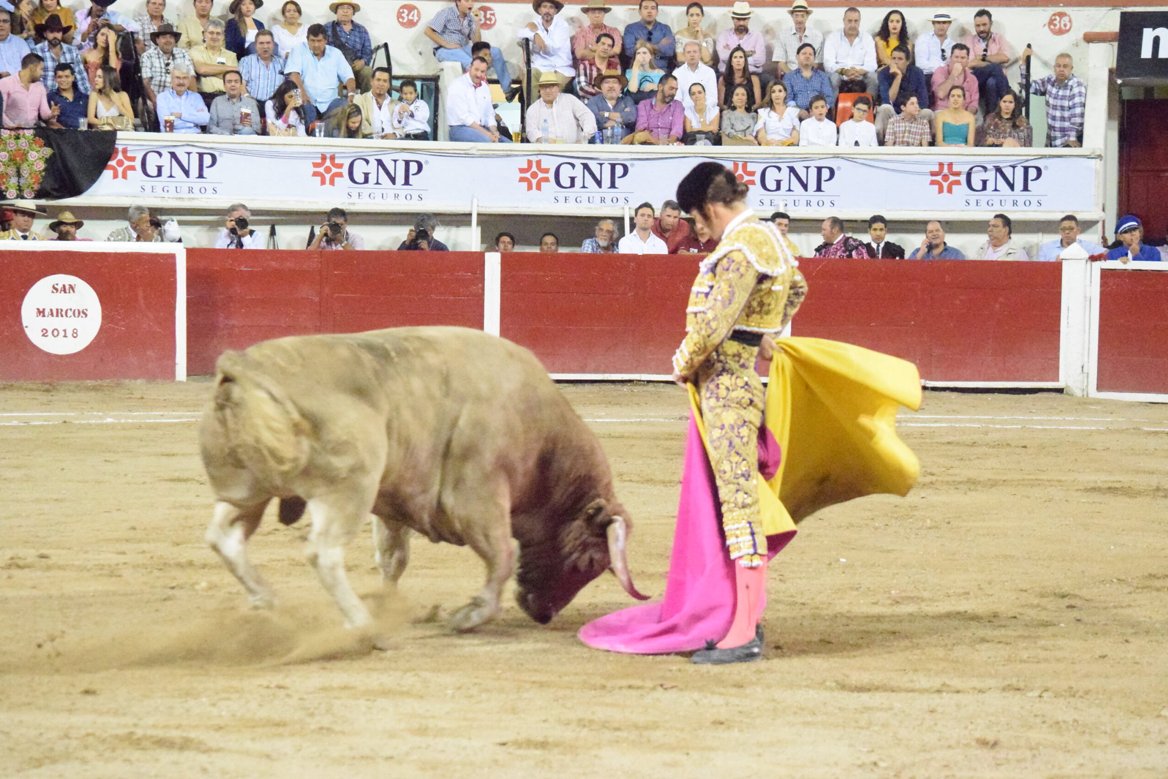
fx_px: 3925
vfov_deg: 11.3
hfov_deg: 16.9
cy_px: 392
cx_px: 583
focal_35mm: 121
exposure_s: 1/320
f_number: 5.6
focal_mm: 80
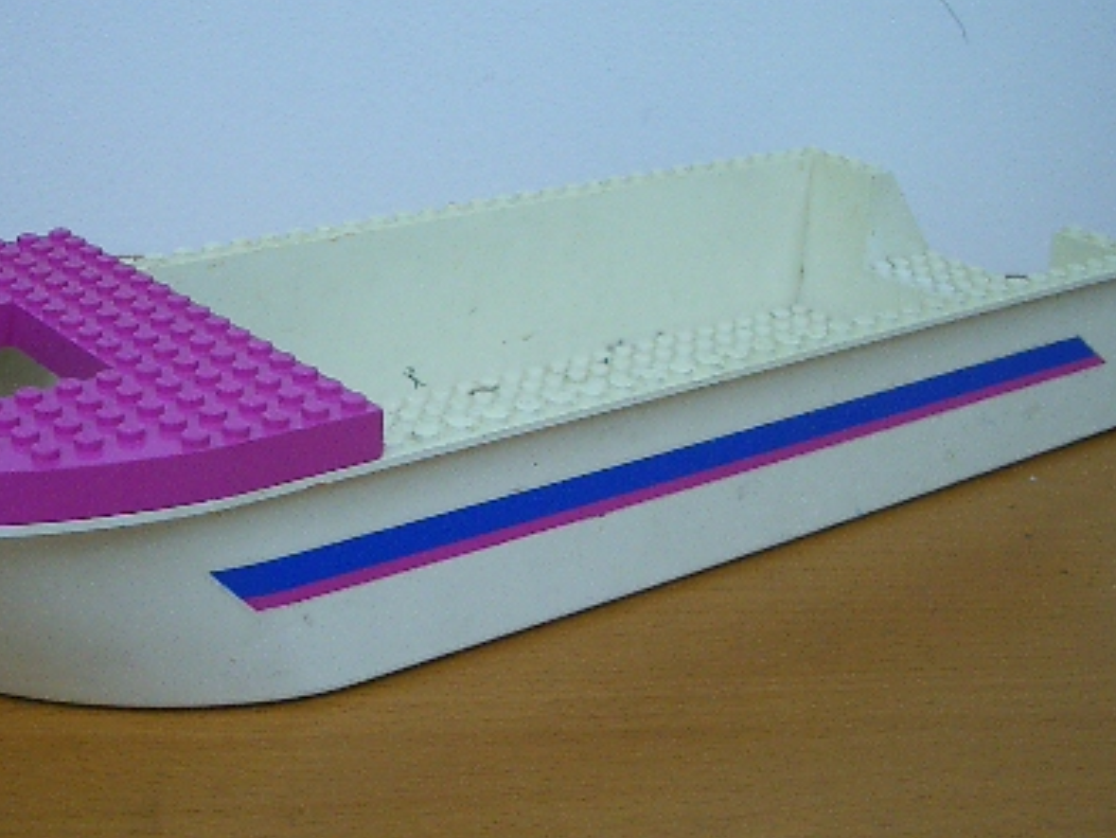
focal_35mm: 57
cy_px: 483
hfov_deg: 33.3
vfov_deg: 25.6
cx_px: 332
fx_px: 1838
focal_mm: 5.8
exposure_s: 1/50
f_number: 2.6
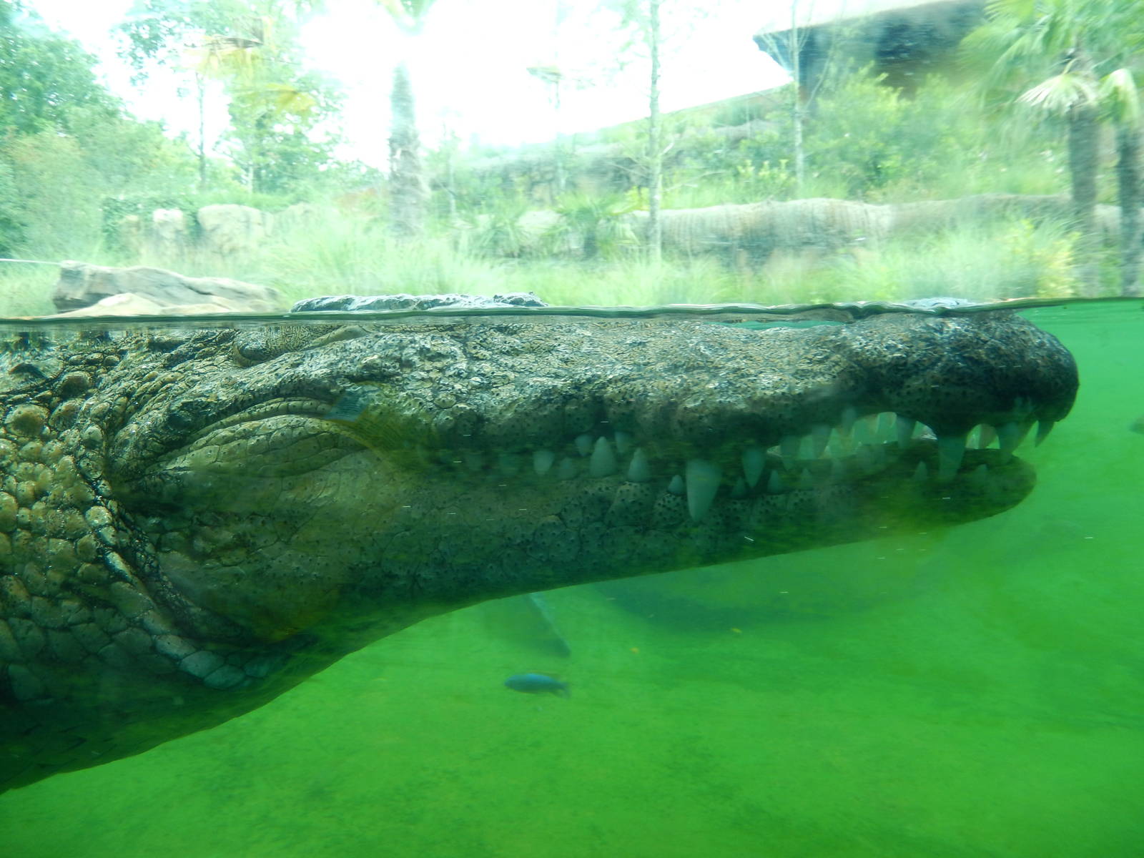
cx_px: 572
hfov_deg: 63.4
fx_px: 925
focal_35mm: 28
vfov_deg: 49.7
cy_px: 429
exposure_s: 1/80
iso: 125
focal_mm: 5.1
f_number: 3.6
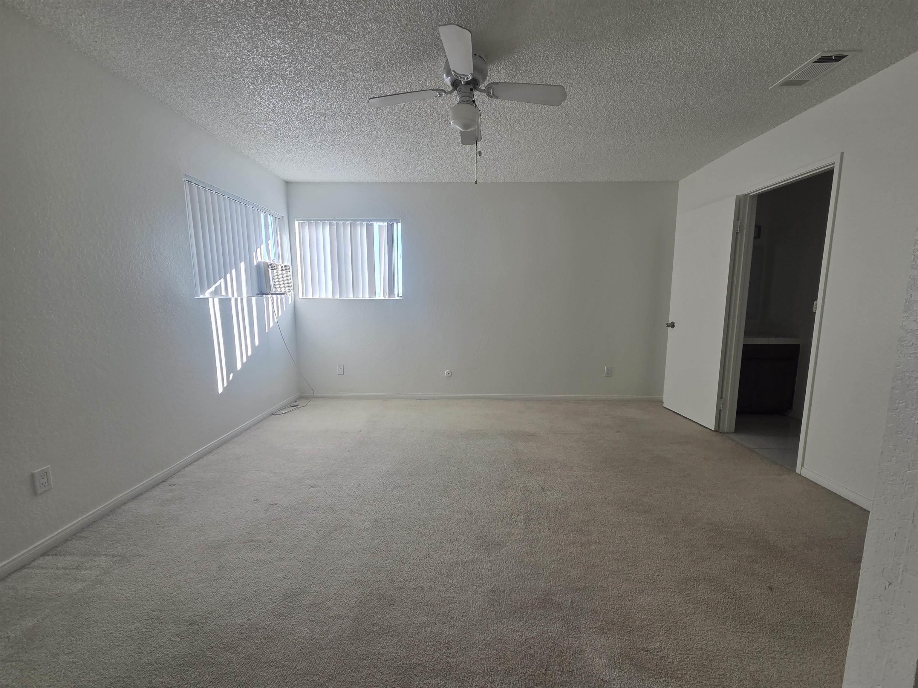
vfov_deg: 89.9
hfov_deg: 106.2
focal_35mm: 13
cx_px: 459
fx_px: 345
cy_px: 344
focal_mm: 2.2
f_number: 2.2
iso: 64
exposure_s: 1/120
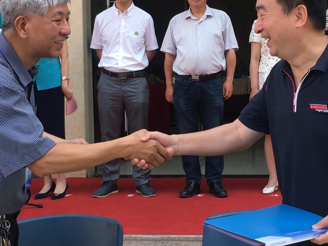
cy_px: 83
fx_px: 673
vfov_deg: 20.6
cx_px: 213
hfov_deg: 27.3
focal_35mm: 71
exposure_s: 1/117
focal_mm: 4.15
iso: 25
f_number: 2.2
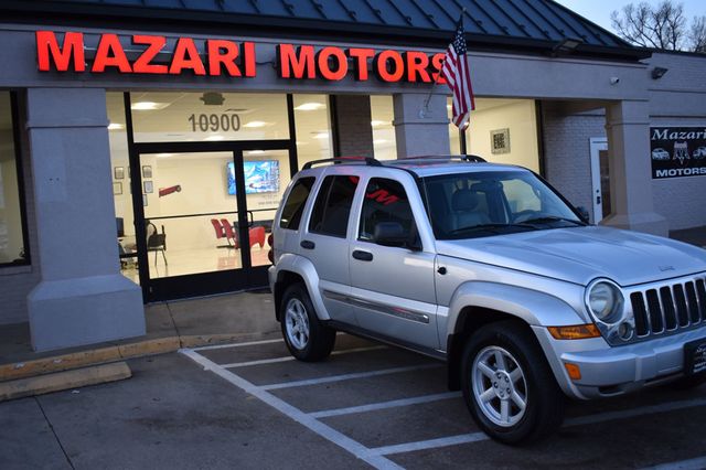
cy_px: 235
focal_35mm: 34
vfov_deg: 38.3
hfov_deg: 55.1
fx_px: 676
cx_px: 353
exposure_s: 1/60
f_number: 4
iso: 450
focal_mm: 23
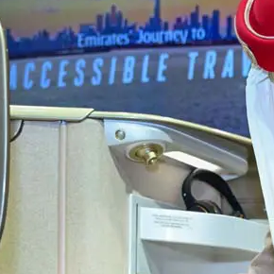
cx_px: 333
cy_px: 339
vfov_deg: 15.4
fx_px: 975
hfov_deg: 15.4
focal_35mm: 109
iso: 320
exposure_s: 1/100
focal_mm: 29.5
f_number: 3.2
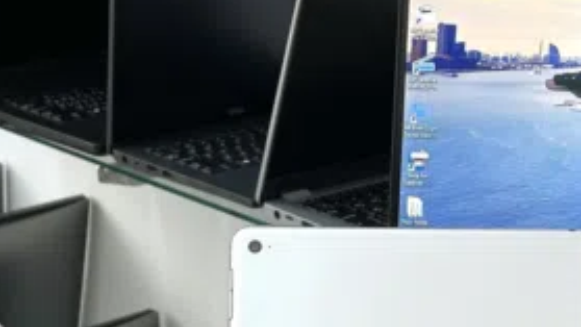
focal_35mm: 65
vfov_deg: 17.1
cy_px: 462
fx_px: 1001
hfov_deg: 32.3
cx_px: 267
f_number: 1.6
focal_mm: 4.2
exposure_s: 1/121
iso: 64
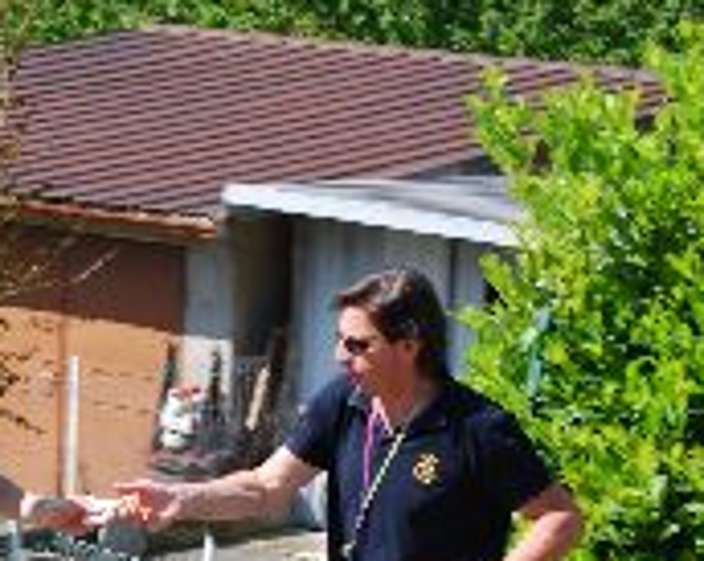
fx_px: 4227
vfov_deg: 7.6
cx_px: -106
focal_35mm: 203
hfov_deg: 9.4
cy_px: 448
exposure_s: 1/125
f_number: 8
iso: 100
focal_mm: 55
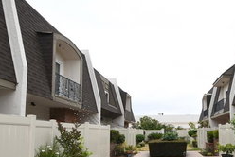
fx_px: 190
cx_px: 172
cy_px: 120
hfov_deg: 60.6
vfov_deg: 43.4
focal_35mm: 29
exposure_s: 1/200
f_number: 6.3
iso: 100
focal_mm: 10
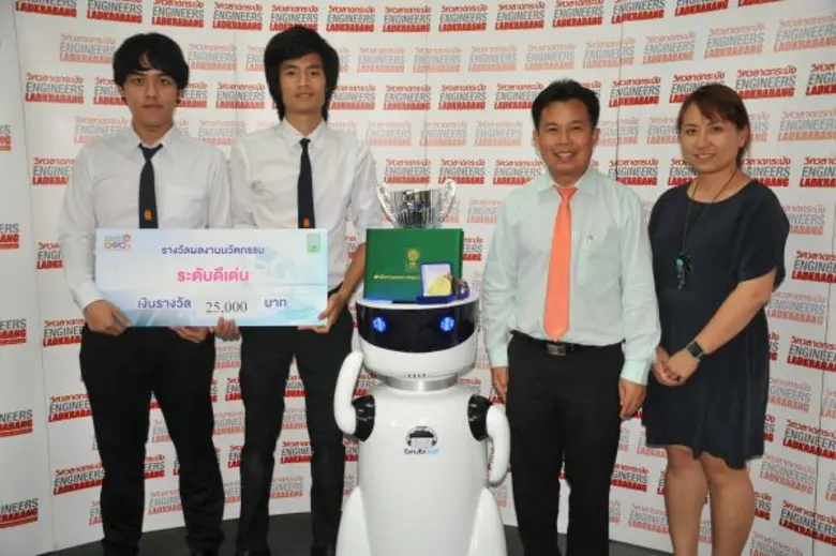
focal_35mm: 33
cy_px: 278
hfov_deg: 57.3
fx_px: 766
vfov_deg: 39.9
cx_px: 418
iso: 200
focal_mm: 22
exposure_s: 1/60
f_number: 3.8
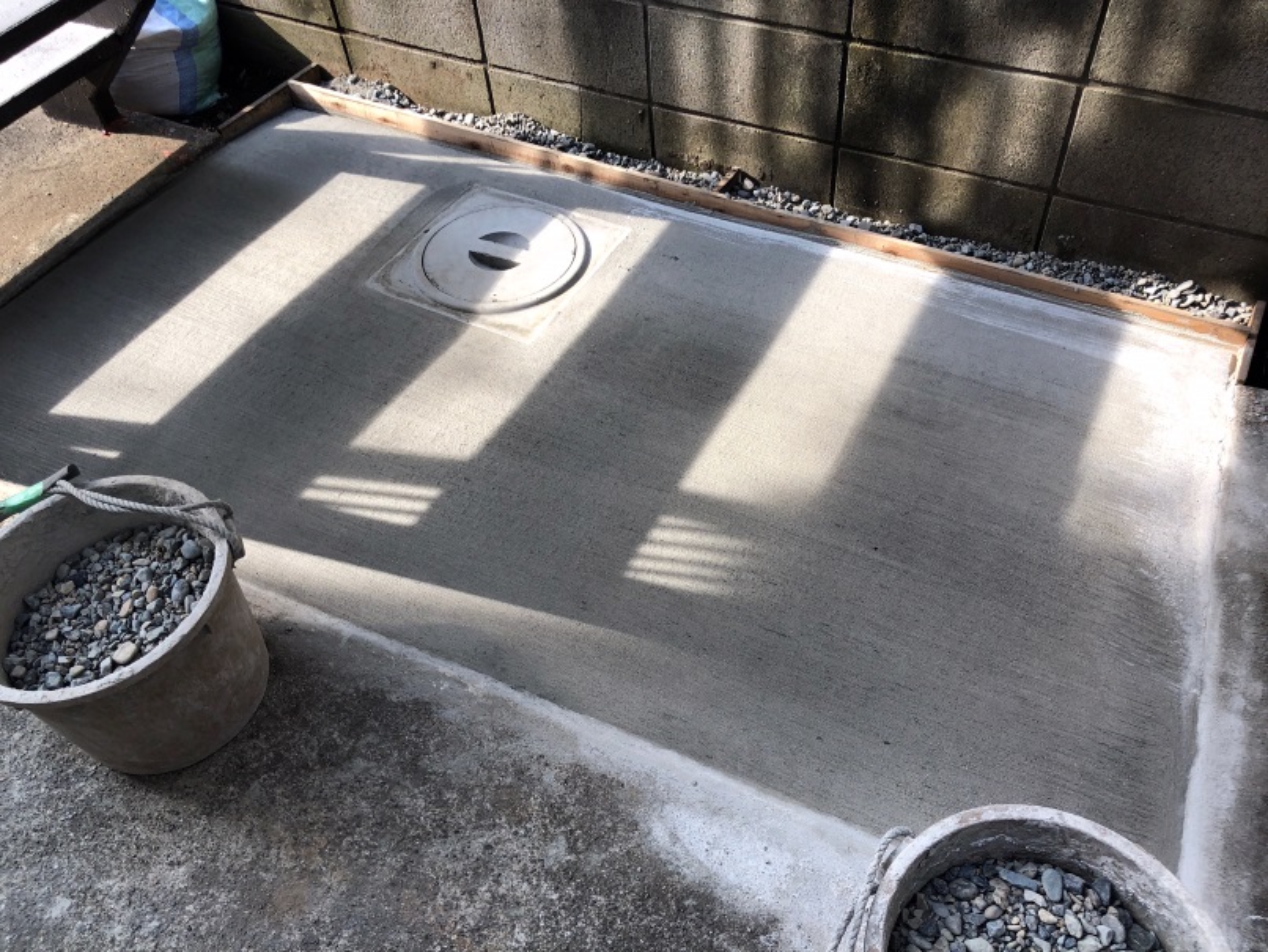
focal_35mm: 28
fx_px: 1026
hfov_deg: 63.4
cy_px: 476
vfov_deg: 49.8
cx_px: 634
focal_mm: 3.99
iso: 20
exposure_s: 1/211
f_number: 1.8
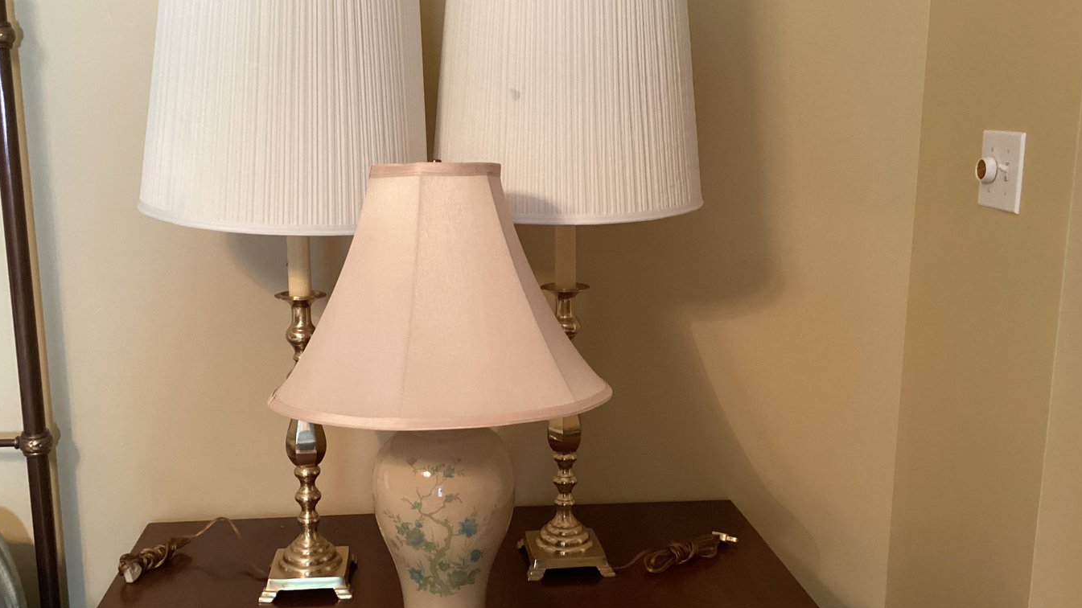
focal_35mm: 38
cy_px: 314
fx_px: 1090
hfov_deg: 52.7
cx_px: 497
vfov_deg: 31.2
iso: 320
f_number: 2.4
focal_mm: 3.3
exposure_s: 1/33
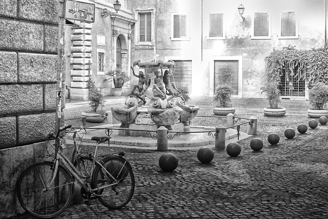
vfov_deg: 25.8
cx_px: 164
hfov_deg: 37.8
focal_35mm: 52
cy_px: 110
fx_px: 479
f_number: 22
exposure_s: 1/40
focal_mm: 35
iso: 1600
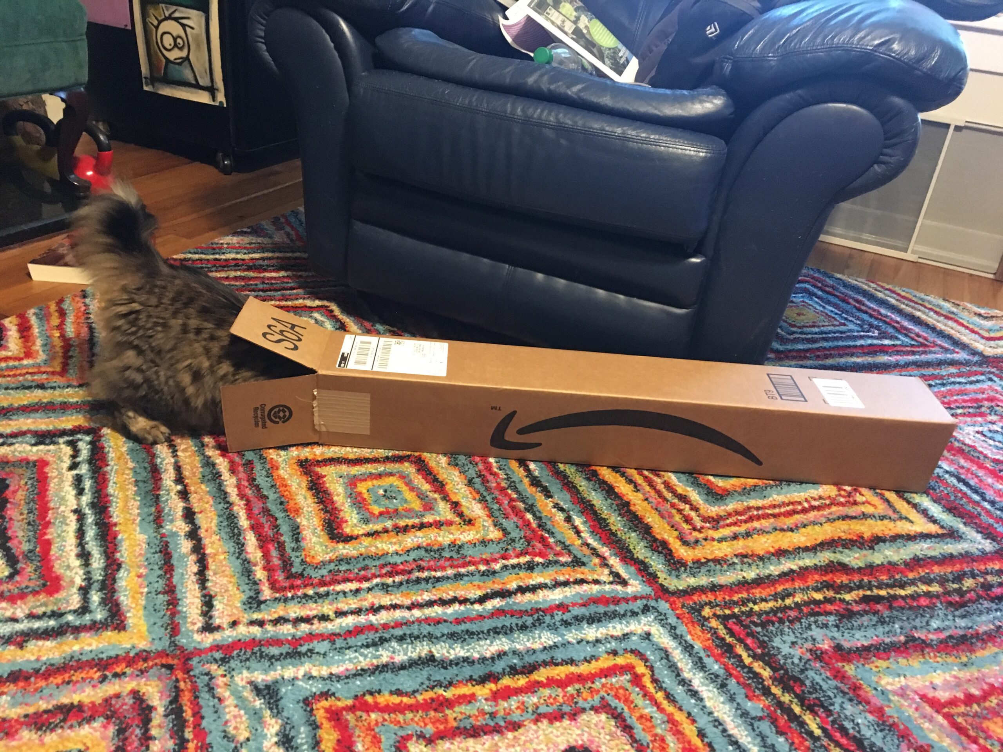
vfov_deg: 48.2
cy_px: 376
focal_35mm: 29
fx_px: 840
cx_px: 502
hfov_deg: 61.7
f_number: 2.2
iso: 250
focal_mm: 4.15
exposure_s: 1/15
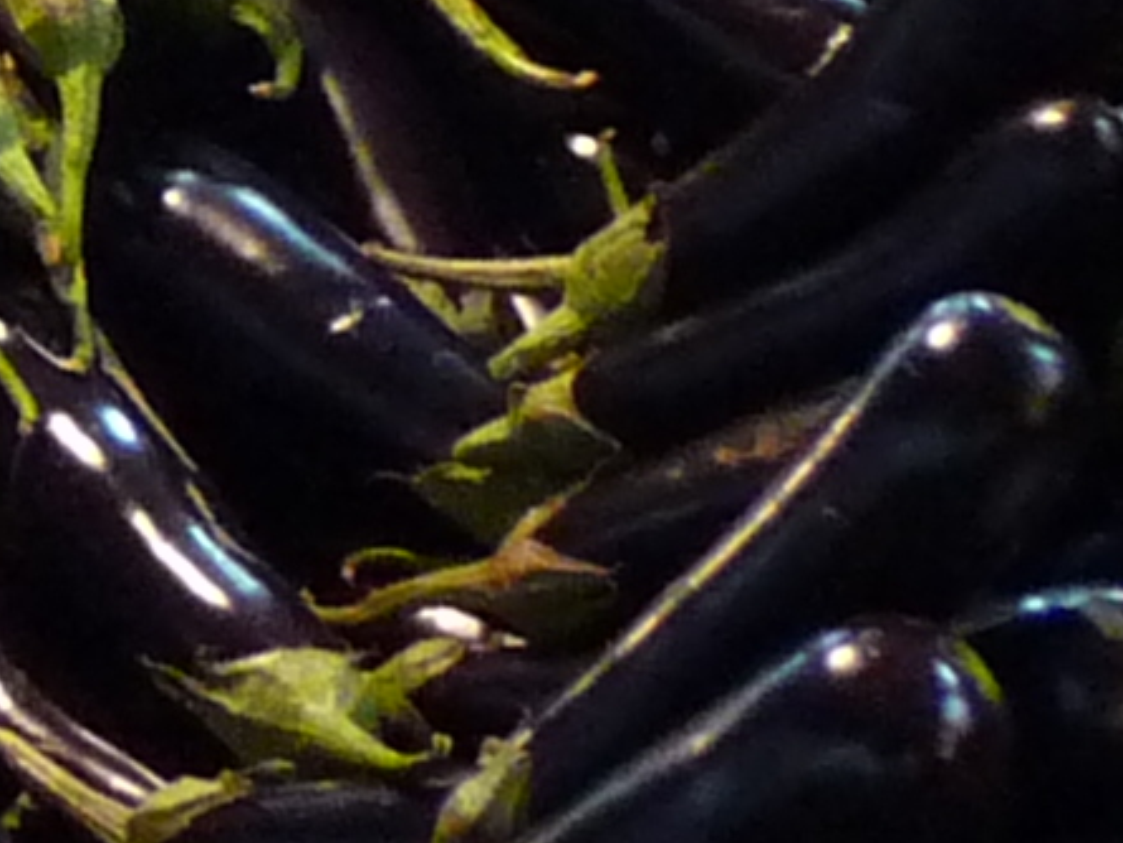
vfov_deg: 5.4
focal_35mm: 264
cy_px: -1333
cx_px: -2430
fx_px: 8567
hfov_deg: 6.7
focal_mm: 5.6
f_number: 3.6
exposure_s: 1/30
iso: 400
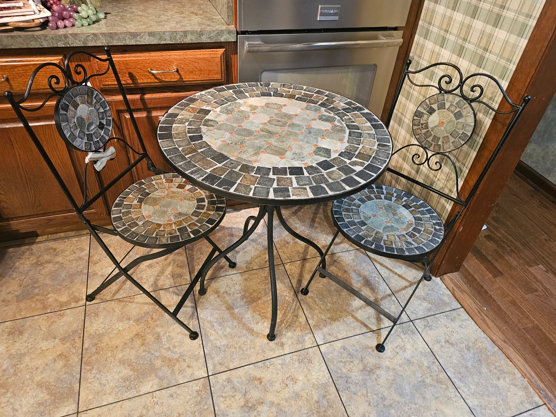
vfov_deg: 58.9
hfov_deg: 73.9
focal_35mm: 23
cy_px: 208
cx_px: 278
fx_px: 369
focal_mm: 6.3
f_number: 1.7
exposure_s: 1/40
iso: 640
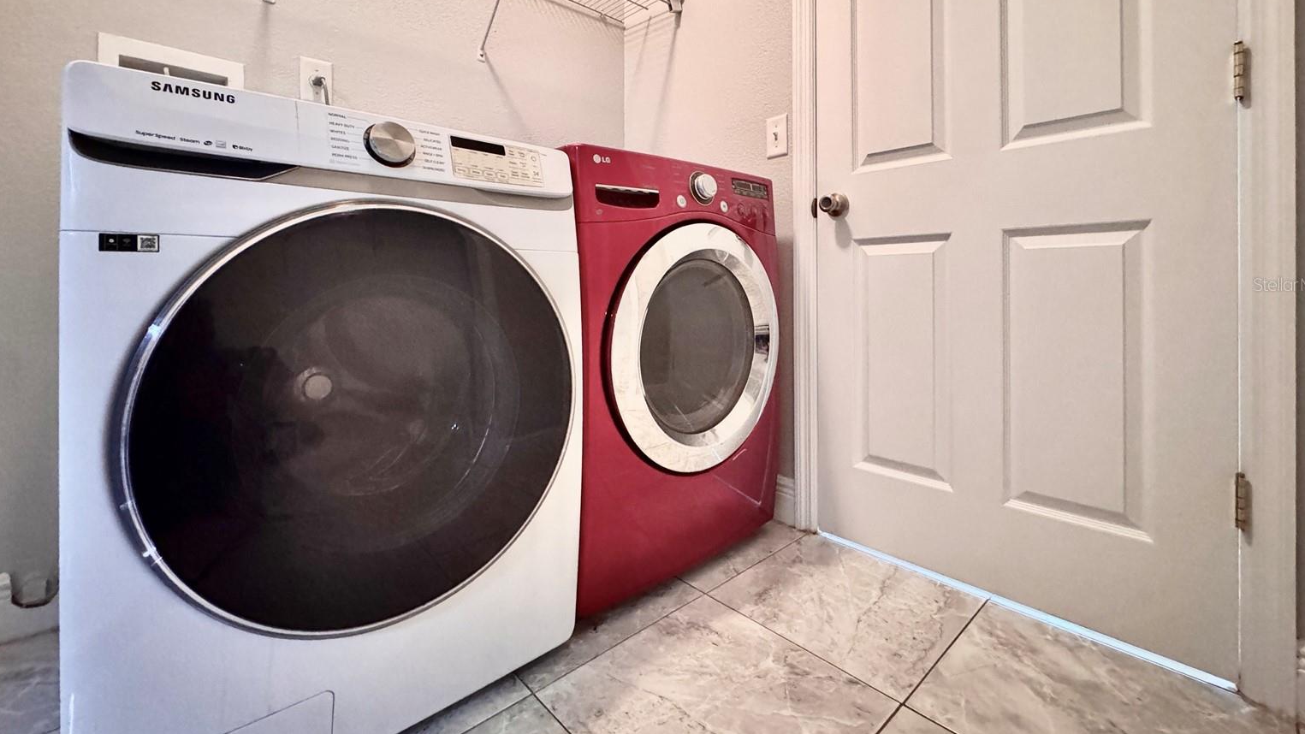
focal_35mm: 16
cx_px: 650
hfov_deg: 99.4
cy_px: 284
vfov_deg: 66.3
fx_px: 554
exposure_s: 1/30
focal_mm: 2.22
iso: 1250
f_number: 2.2
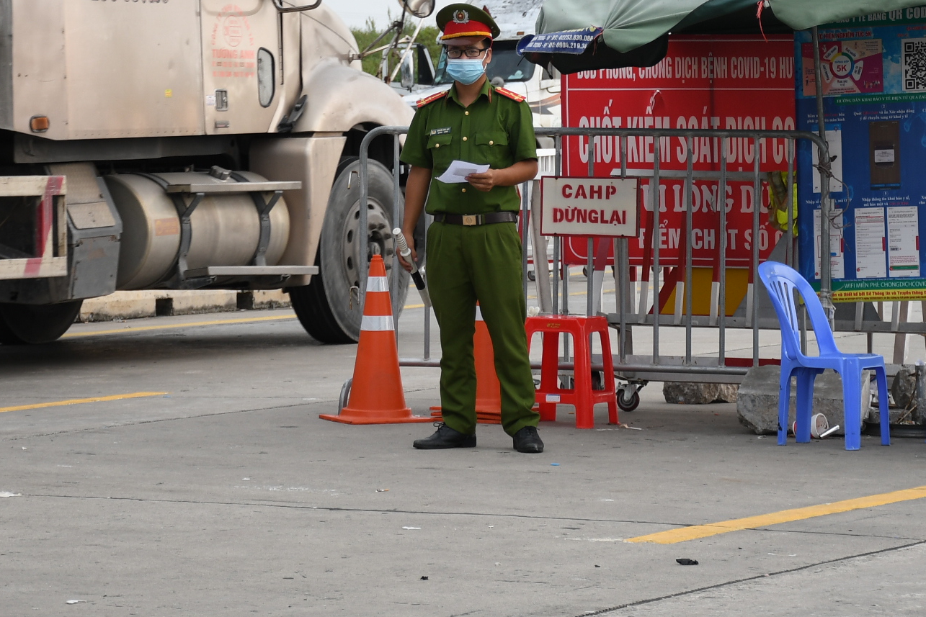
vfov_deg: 7.0
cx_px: 453
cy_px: -14
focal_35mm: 195
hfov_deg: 10.5
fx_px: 5016
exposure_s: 1/200
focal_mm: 60
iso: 125
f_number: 6.3
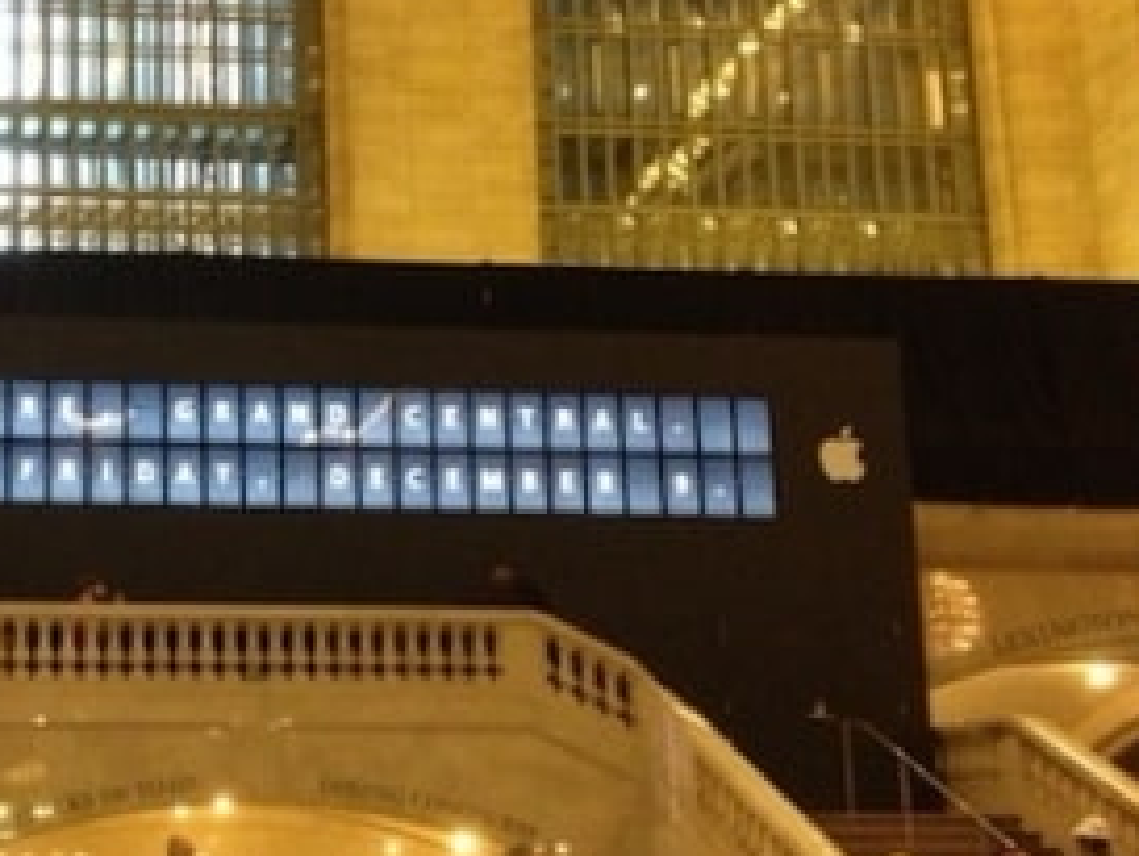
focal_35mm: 64
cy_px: 495
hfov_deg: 29.0
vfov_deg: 22.9
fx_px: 2107
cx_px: 104
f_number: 2.4
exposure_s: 1/15
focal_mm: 4.28
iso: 500
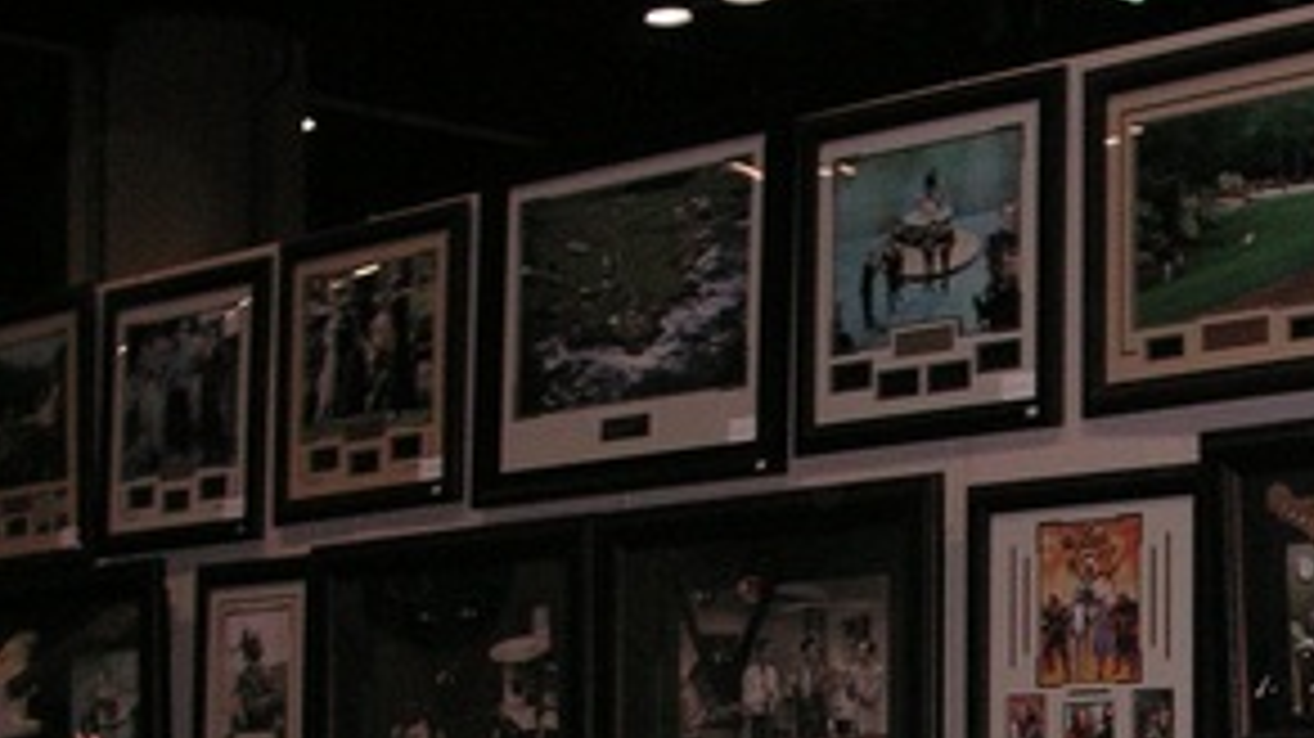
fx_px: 2960
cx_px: 1202
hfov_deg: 24.3
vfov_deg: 13.9
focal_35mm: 85
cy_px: 846
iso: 160
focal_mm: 6.3
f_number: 3.3
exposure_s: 1/45
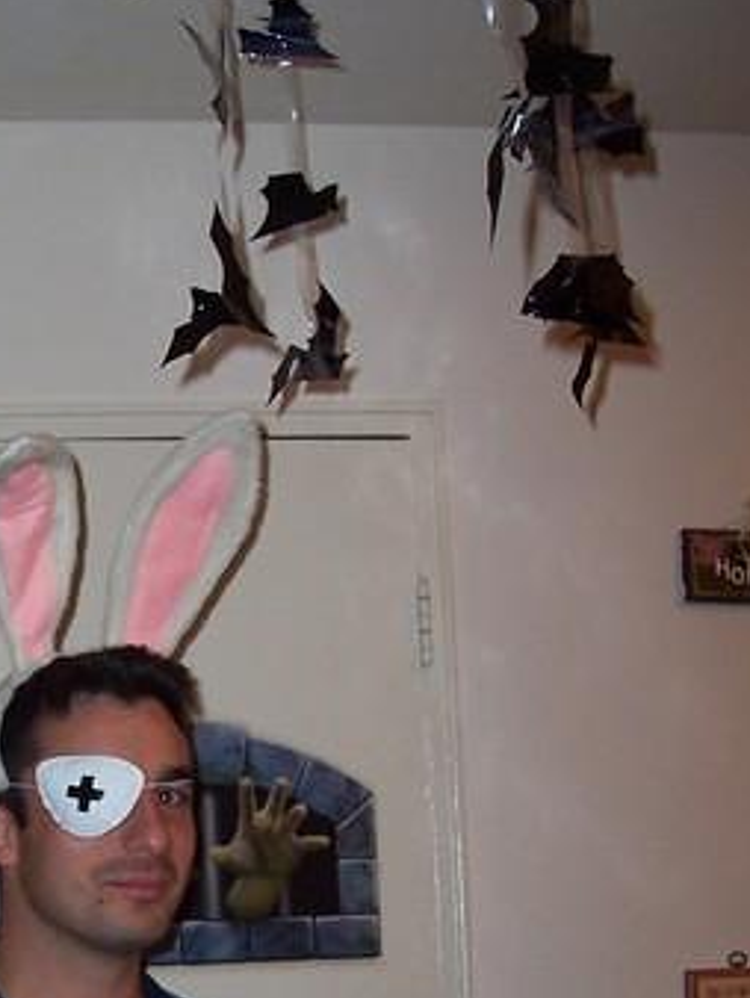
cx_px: 56
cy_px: 785
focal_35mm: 70
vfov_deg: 27.3
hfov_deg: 20.6
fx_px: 2020
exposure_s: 1/60
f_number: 2.8
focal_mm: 5.6
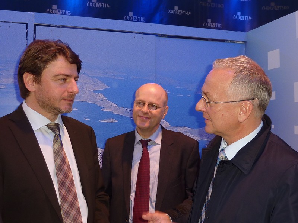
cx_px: 149
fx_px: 353
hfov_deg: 45.8
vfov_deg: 35.1
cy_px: 112
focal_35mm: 41
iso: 100
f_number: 3.4
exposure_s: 1/60
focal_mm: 4.7
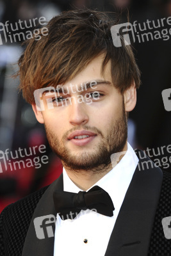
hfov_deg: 5.0
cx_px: 86
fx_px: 1975
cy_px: 128
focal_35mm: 278
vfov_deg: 7.4
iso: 320
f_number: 5.6
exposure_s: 1/250
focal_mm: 185
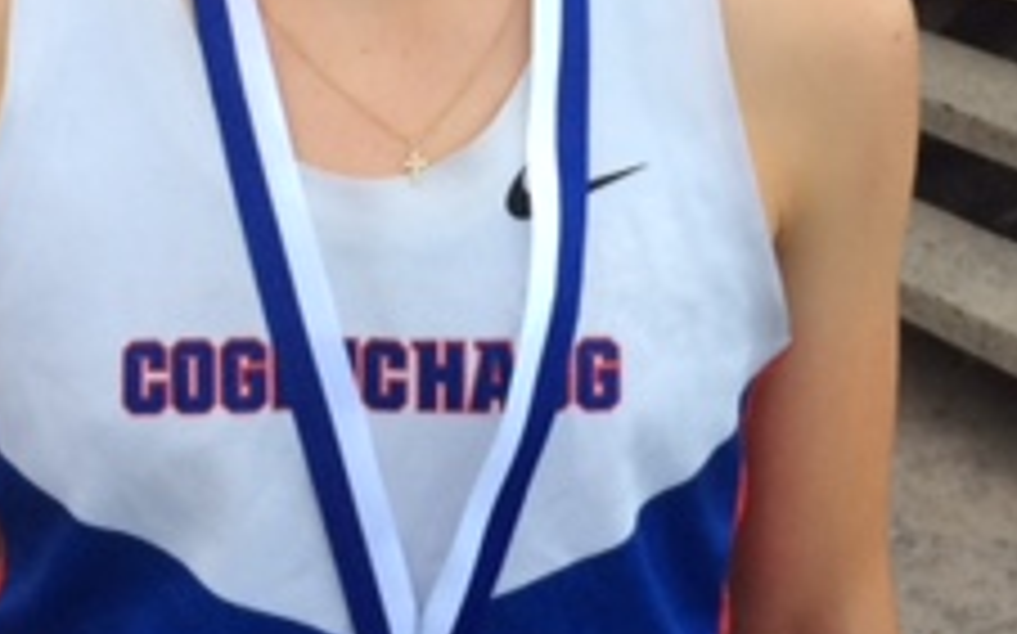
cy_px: -90
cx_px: 540
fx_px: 2410
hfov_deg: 23.8
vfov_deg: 14.6
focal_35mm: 87
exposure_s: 1/30
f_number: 2.2
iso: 40
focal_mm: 4.15
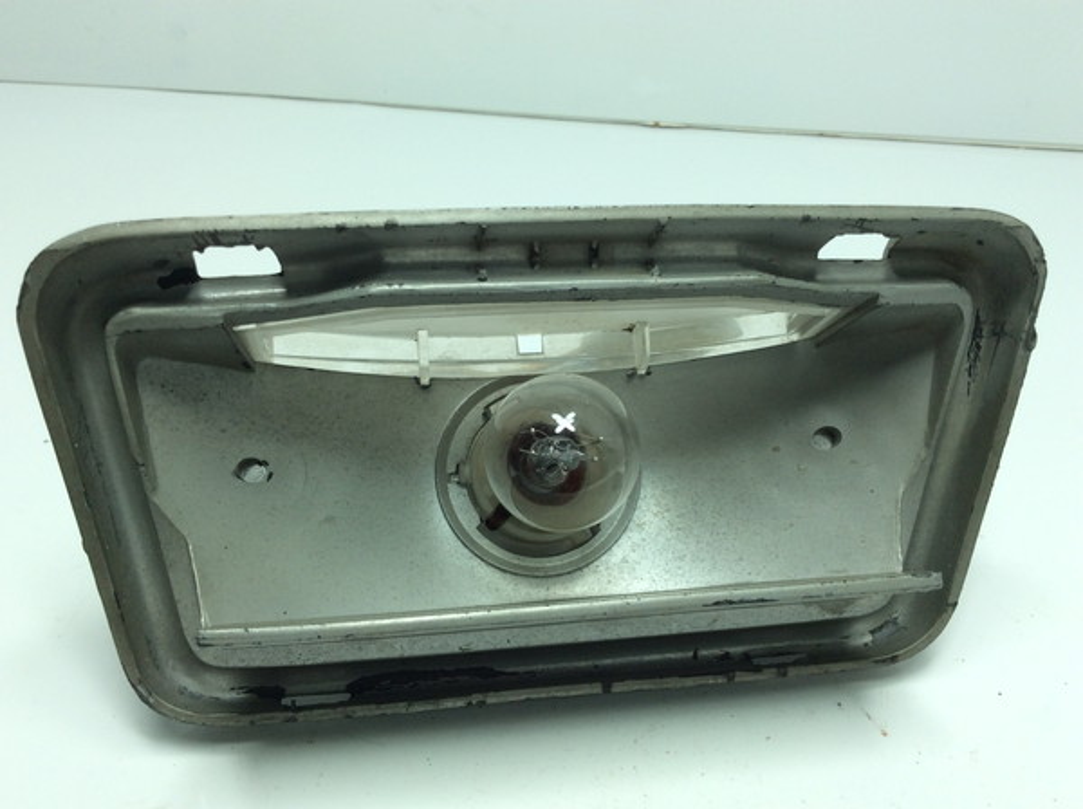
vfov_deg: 44.0
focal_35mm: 32
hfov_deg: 56.9
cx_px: 542
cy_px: 404
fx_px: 1000
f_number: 2.4
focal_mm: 3.3
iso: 32
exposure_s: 1/278
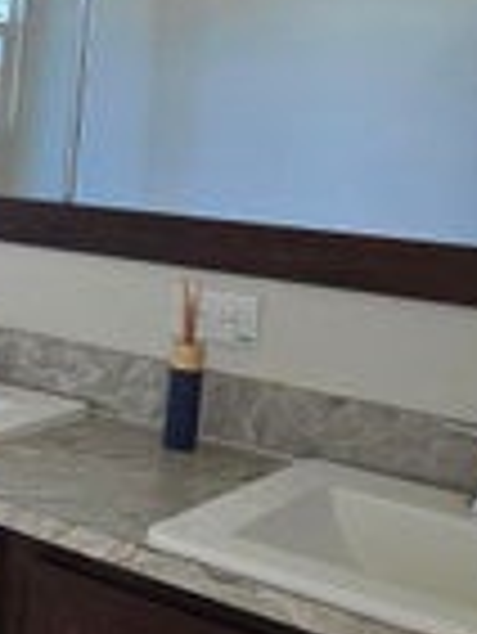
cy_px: 220
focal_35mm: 59
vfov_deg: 32.4
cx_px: -428
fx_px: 1082
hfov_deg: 18.3
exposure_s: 1/60
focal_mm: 2.2
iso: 125
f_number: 2.2
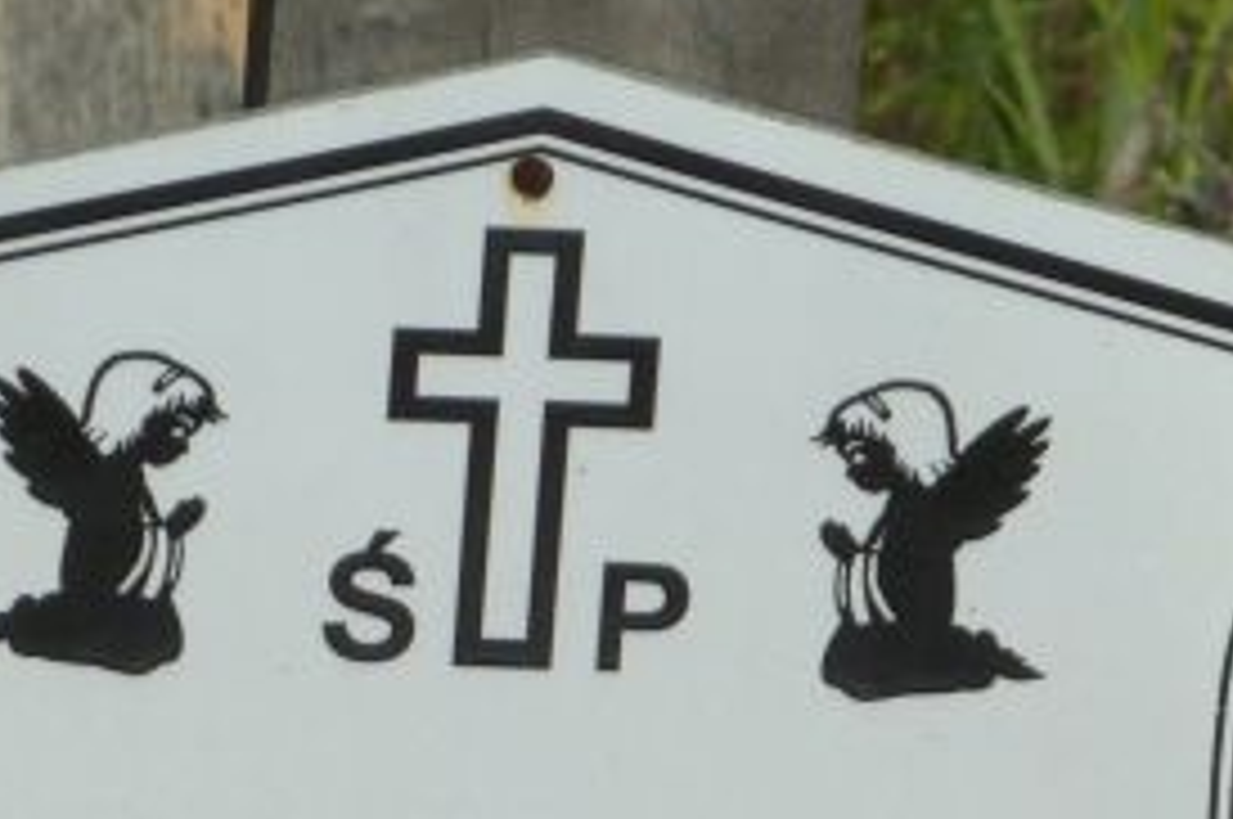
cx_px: 518
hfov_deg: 4.0
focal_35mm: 514
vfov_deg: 2.7
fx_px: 17583
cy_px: 1238
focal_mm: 27.8
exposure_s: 1/800
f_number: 5.6
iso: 125
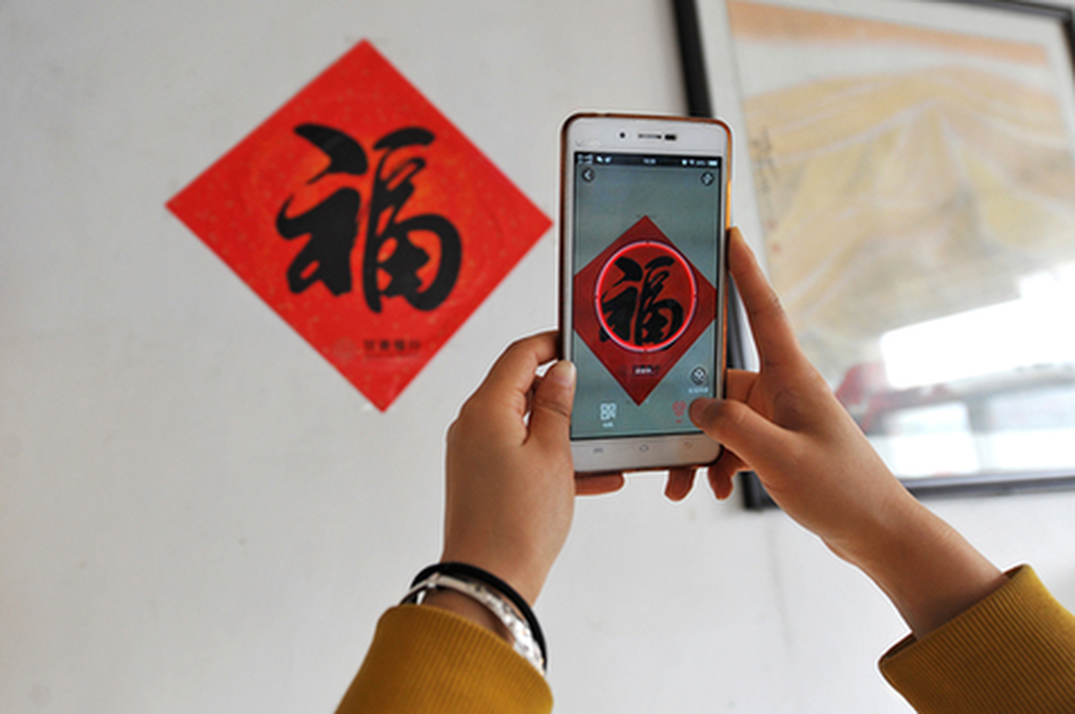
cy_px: 357
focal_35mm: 24
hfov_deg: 73.8
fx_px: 716
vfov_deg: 53.0
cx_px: 538
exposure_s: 1/60
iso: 800
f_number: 4
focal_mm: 24
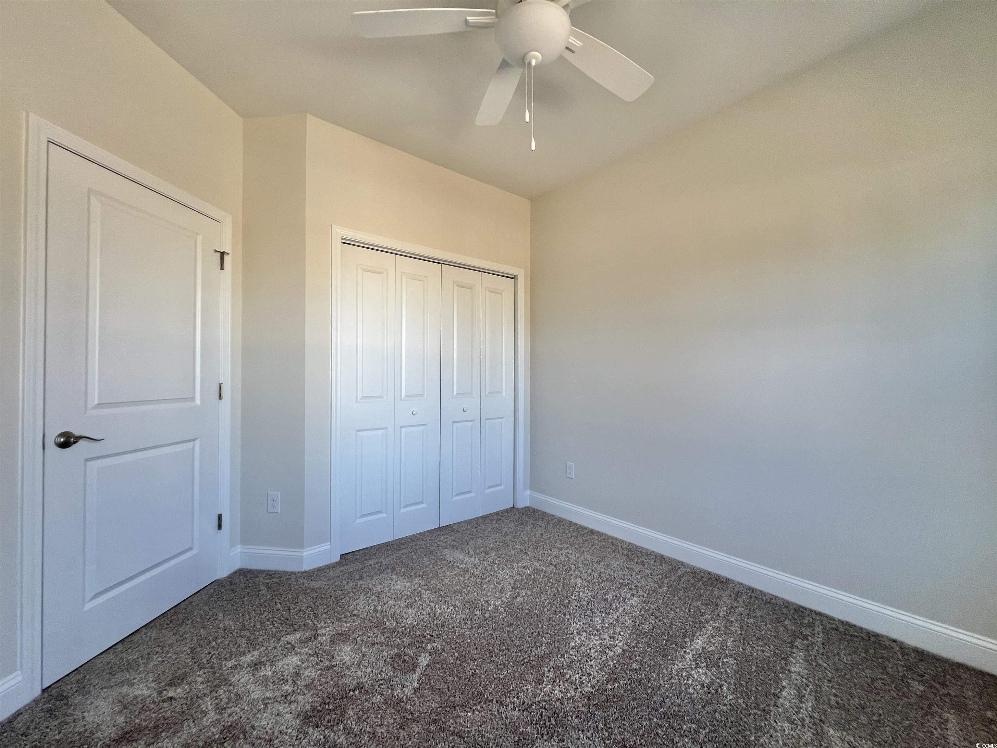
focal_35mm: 13
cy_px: 374
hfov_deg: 106.2
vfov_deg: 89.9
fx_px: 374
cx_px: 498
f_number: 1.8
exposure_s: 1/99
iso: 64
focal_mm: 1.57
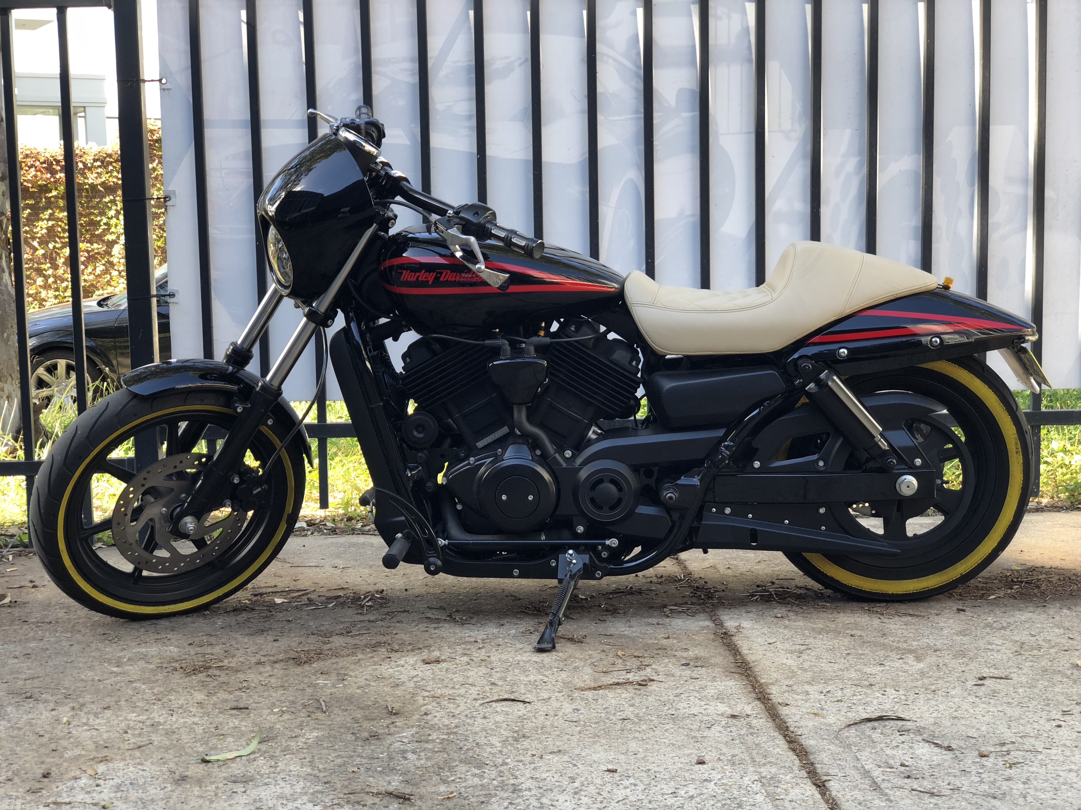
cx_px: 540
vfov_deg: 28.0
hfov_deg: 36.8
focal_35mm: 52
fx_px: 1624
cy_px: 405
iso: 16
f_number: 2.4
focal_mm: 6
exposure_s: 1/60
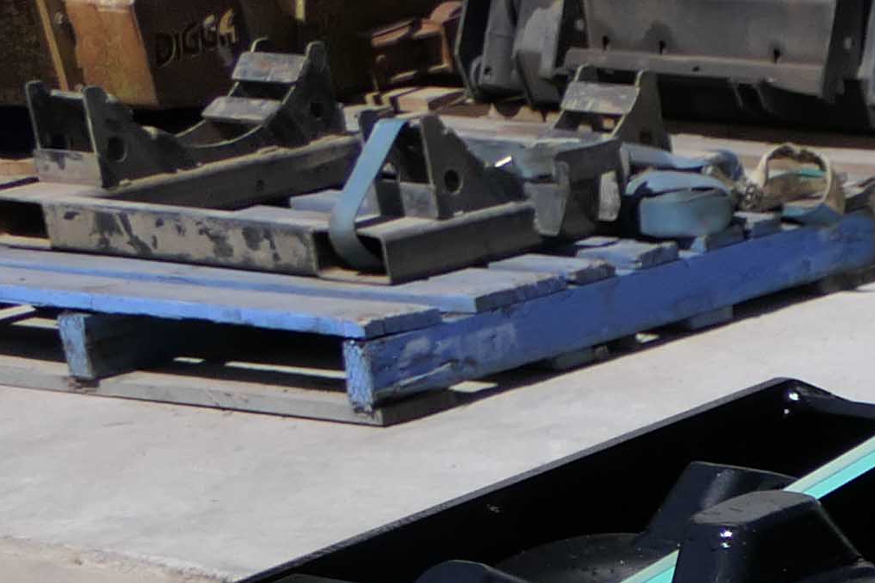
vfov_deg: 6.9
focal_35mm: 184
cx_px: 2020
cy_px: 1549
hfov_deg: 9.9
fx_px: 4472
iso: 125
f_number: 4
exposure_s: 1/2000
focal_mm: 12.4
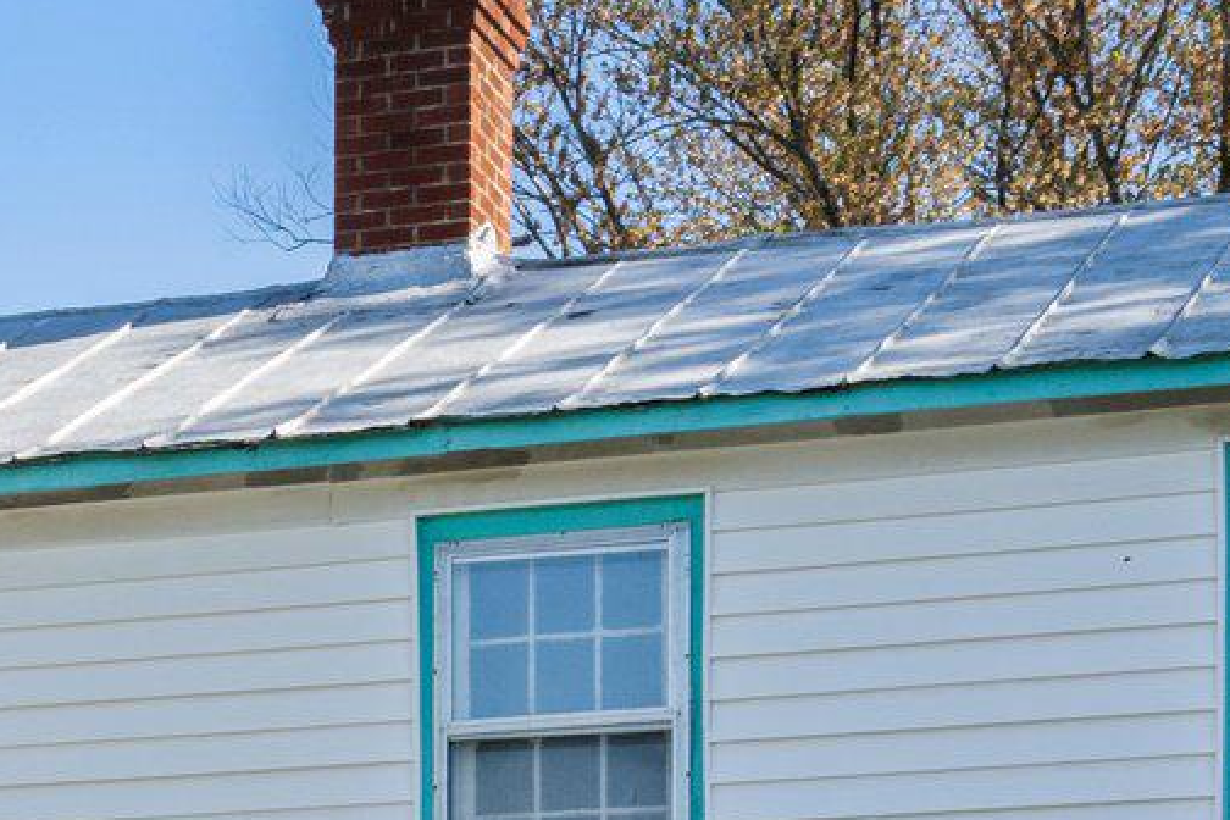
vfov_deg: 10.3
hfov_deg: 15.3
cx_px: -139
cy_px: 1146
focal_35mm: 130
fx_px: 4441
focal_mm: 32
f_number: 14
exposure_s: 1/200
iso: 320
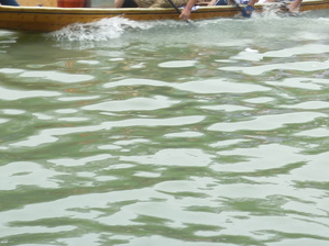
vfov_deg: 10.2
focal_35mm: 143
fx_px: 1359
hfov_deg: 13.6
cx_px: 320
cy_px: -38
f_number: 5.2
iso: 80
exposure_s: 1/60
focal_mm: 10
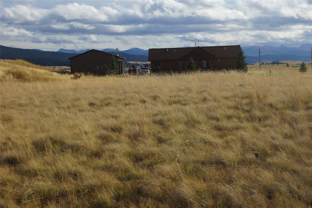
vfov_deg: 18.2
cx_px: 156
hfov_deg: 27.0
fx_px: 650
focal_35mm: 75
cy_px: 104
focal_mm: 50
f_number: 9.5
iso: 100
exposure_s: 1/125
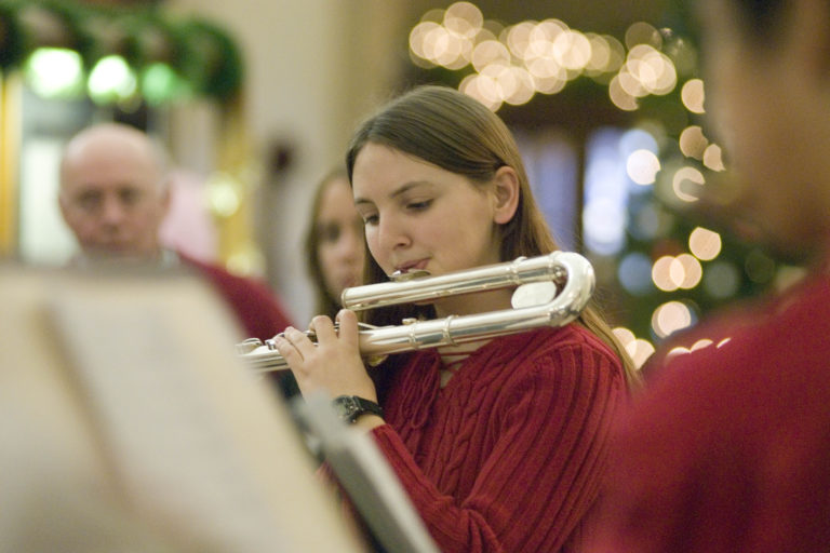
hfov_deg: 8.9
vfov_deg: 5.9
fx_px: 5360
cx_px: 415
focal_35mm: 232
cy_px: 276
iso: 800
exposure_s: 1/30
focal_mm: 155
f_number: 2.8
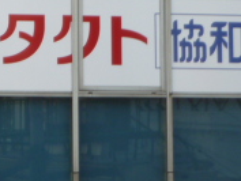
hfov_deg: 7.5
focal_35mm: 260
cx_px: -128
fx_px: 1811
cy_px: -24
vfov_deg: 5.7
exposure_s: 1/40
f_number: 4.1
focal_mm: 11.9
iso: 80
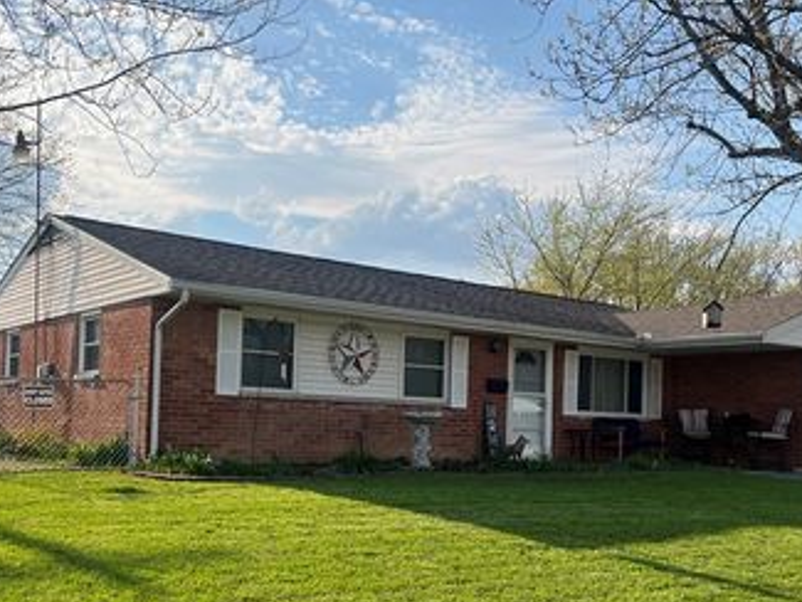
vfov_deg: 35.8
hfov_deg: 46.6
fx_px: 927
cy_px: 381
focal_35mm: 40
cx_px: 341
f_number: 1.5
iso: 50
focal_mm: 5.7
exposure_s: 1/5076
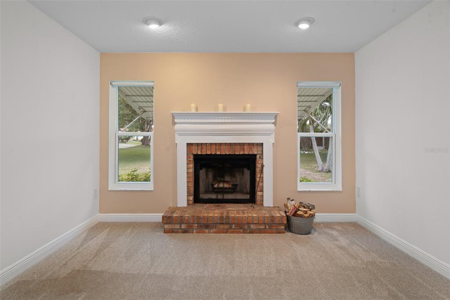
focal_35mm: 17
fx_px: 212
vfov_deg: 70.4
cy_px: 150
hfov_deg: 93.3
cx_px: 225
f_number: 8
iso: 320
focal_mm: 17
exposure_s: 1.3
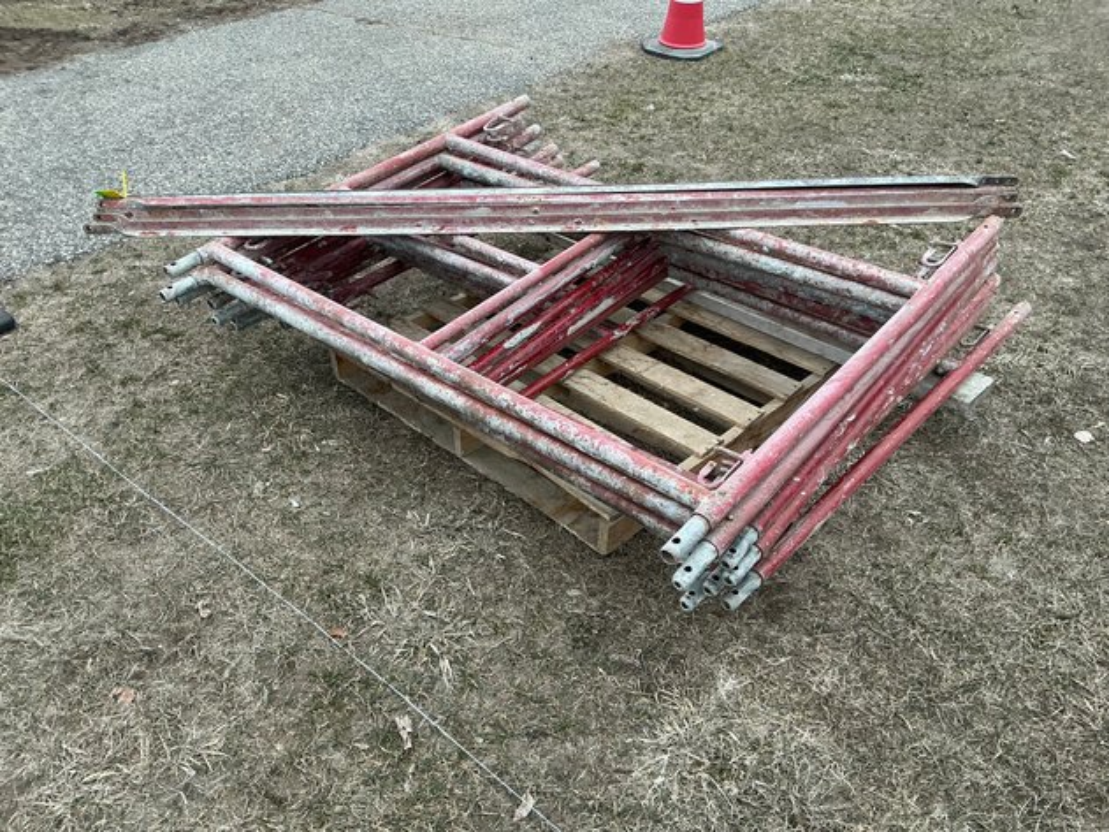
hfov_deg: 63.5
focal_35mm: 28
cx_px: 554
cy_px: 416
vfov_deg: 49.7
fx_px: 897
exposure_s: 1/233
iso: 20
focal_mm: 3
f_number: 1.8
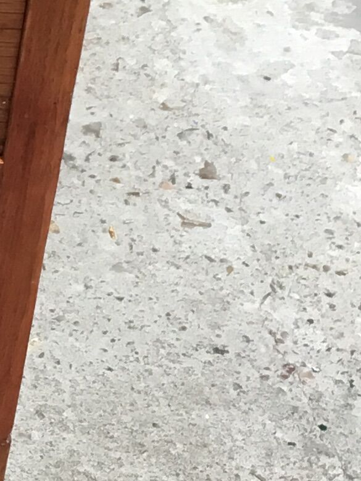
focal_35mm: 150
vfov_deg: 13.0
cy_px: 19
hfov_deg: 9.0
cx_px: -469
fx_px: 2086
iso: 32
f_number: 2.2
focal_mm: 4.15
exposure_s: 1/33
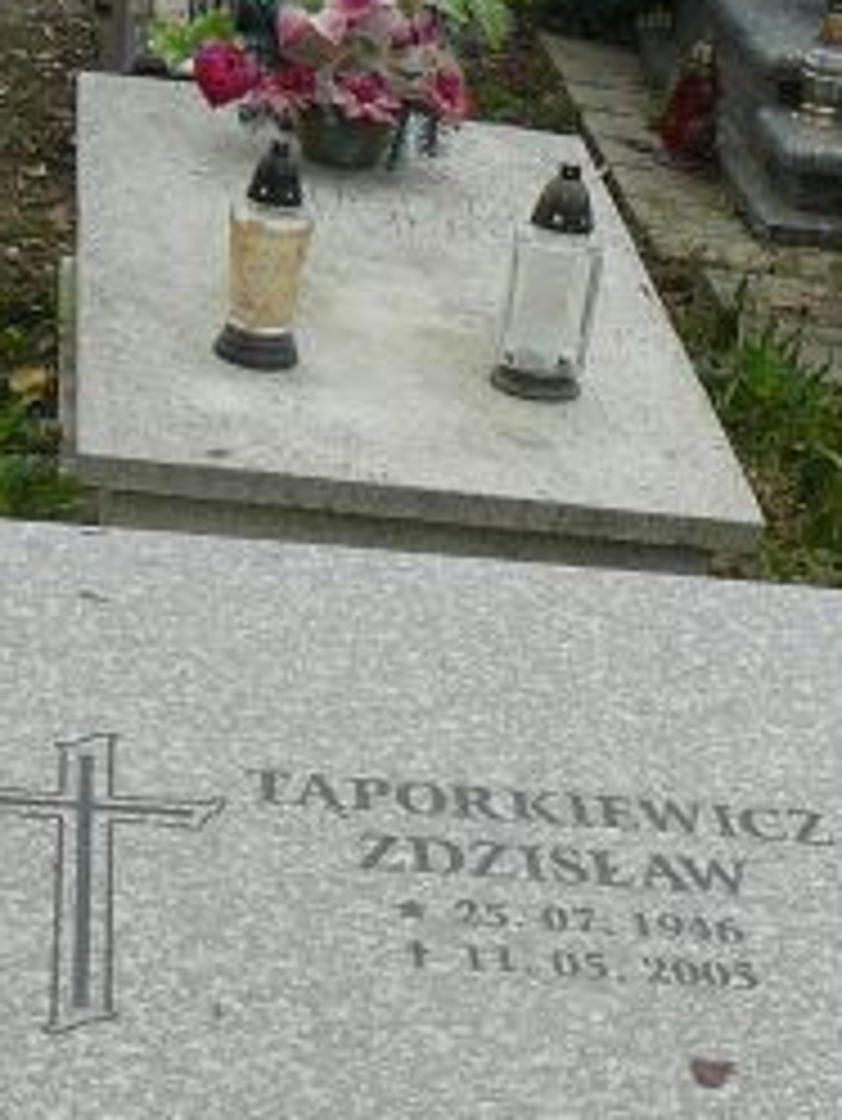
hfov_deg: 16.4
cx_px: 459
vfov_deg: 20.5
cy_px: 1300
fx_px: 2916
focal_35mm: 90
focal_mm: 5.2
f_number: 2.8
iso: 80
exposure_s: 1/200
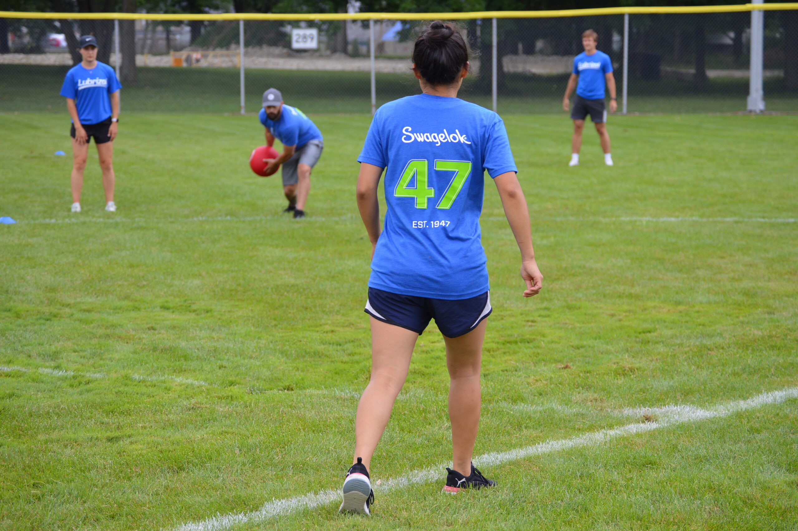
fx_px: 2491
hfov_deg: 18.2
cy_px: 266
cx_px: 399
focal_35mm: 112
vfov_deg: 12.2
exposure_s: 1/640
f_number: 4.2
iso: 400
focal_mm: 75
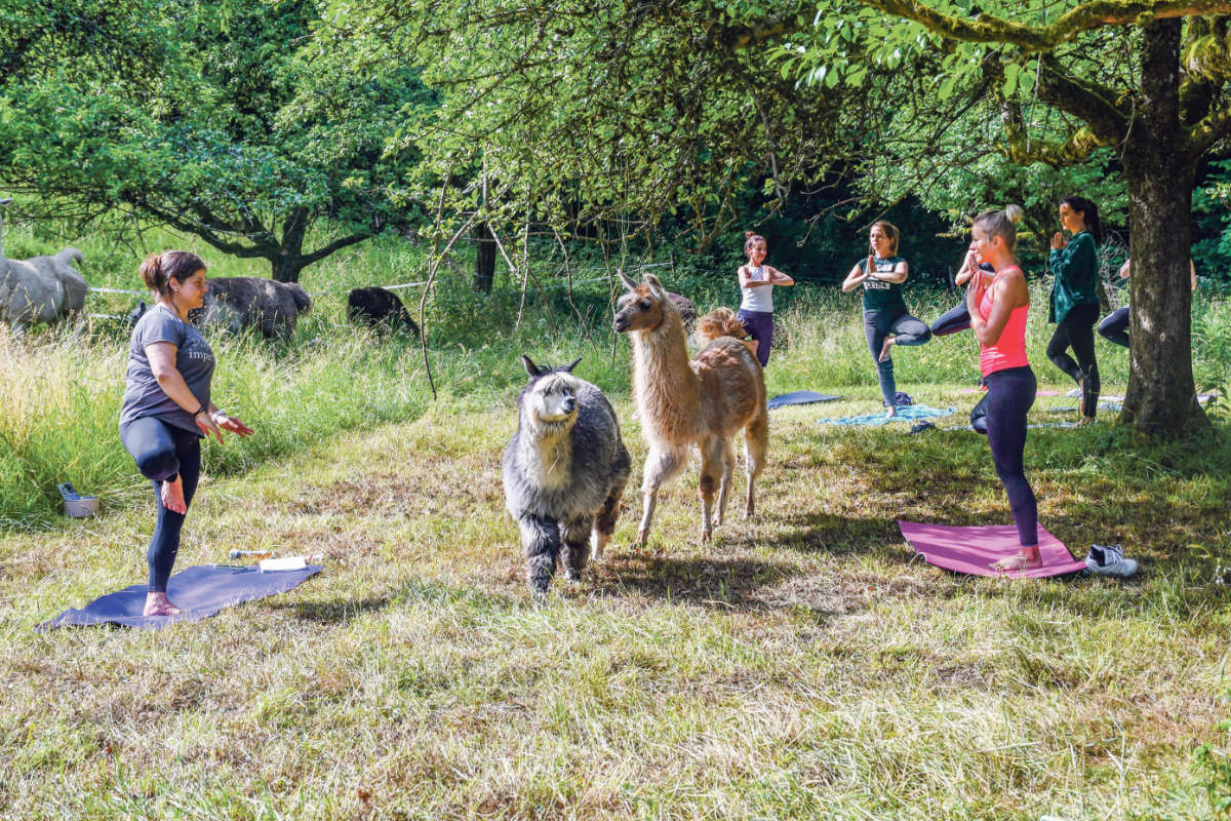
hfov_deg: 33.4
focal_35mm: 60
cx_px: 616
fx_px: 2052
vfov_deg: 22.6
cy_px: 410
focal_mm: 40
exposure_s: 1/250
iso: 200
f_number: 7.1
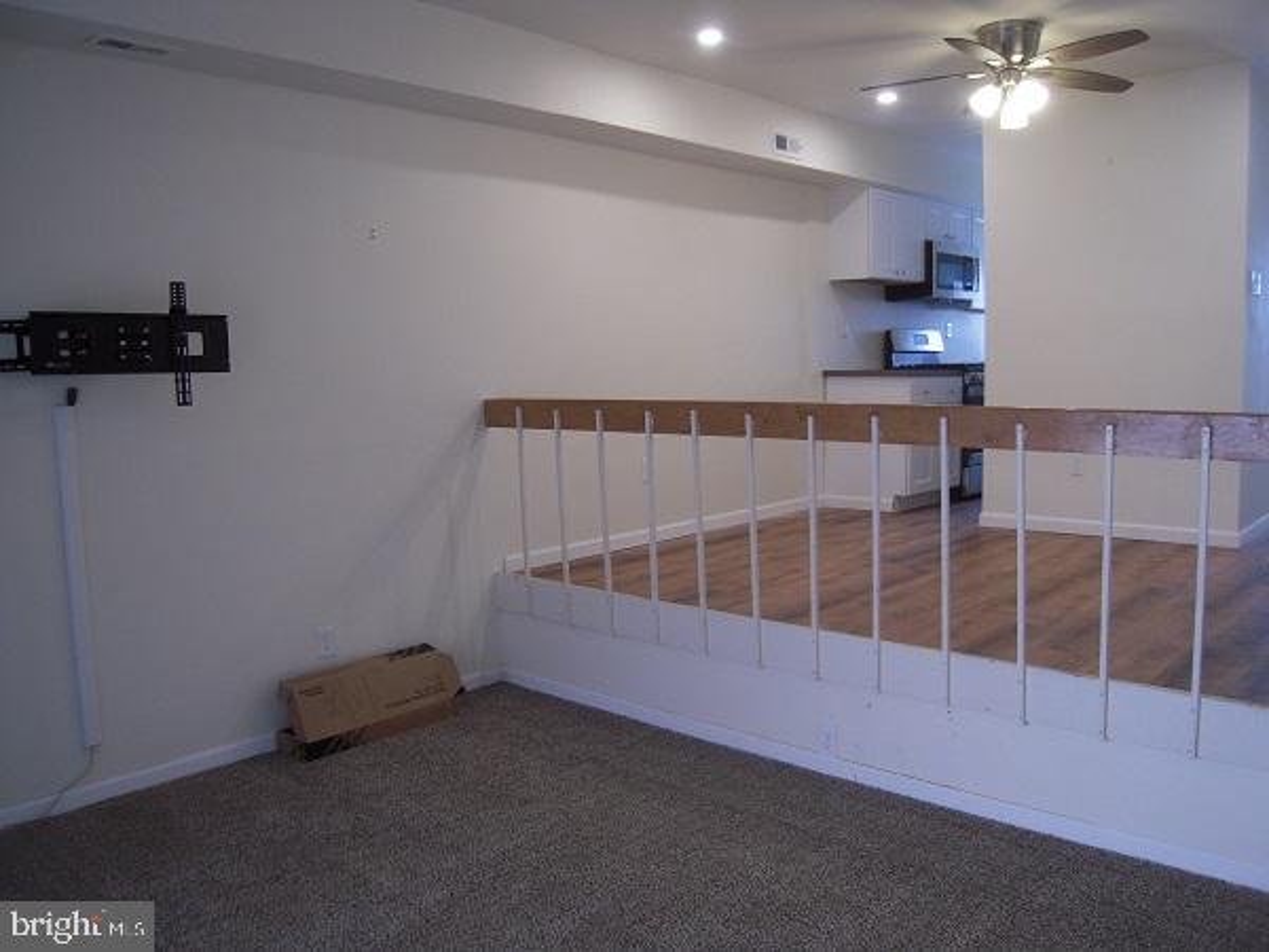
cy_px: 476
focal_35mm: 28
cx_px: 634
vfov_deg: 49.7
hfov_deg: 63.4
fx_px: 1026
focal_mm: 5
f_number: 2.7
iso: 125
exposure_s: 1/30
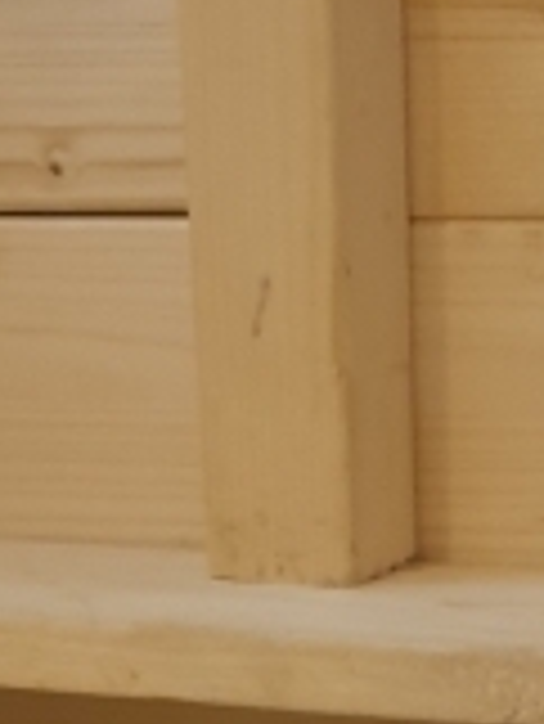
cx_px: 472
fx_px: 2030
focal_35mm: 97
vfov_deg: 18.1
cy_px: 1070
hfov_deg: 15.1
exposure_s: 1/20
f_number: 1.5
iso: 250
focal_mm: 4.3
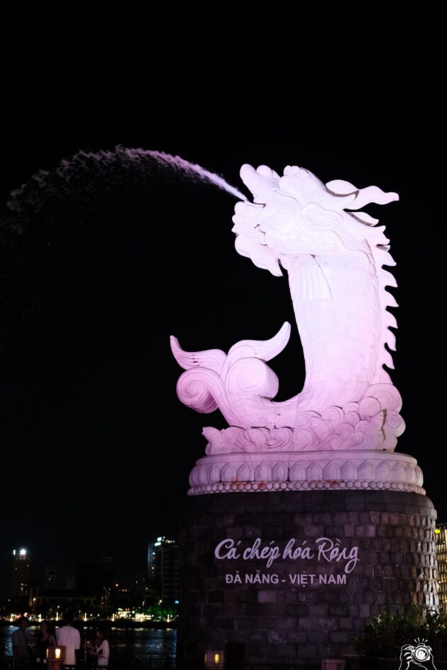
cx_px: 214
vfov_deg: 36.9
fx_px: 1006
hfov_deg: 25.1
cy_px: 342
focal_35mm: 54
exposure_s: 1/100
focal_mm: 33
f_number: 1.4
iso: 1600
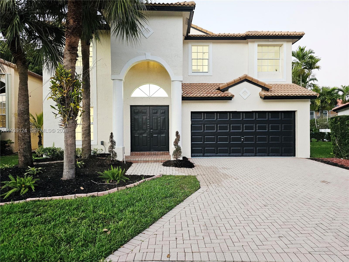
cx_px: 174
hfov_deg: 73.9
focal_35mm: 23
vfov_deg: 58.9
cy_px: 131
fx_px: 232
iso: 800
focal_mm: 6.3
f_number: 1.7
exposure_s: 1/120
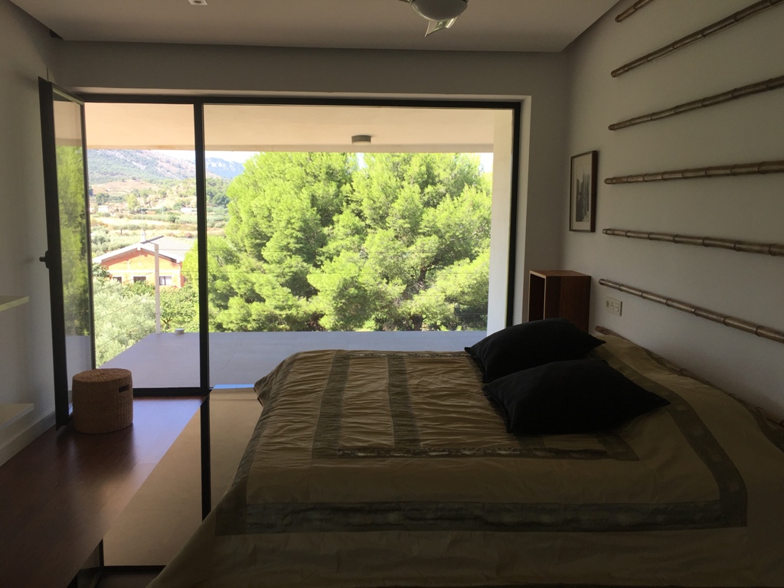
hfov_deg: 61.7
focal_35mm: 29
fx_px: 657
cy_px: 294
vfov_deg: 48.2
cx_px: 392
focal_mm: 4.15
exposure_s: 1/344
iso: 32
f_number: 2.2
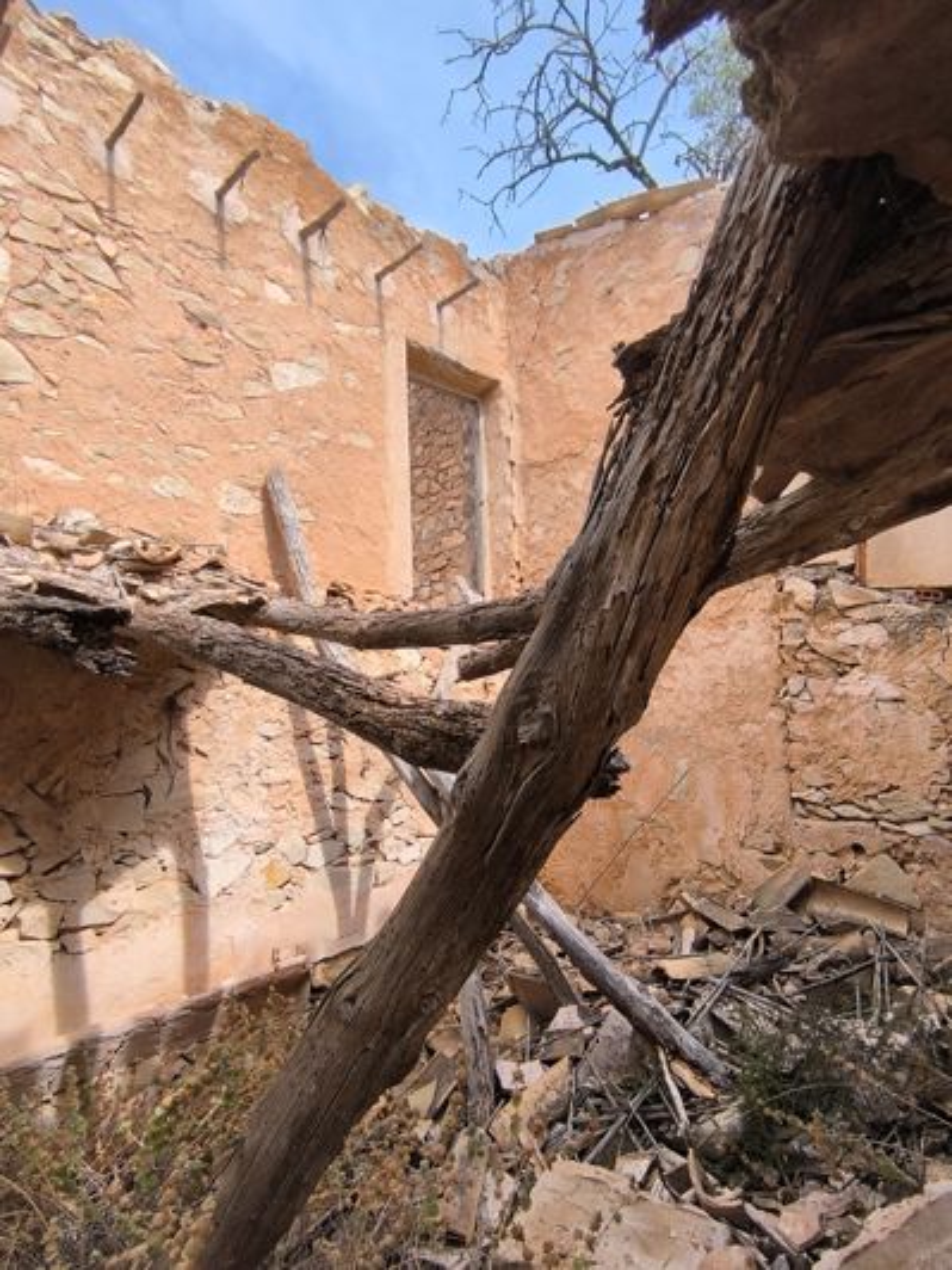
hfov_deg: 71.6
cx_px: 476
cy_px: 635
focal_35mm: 18
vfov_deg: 87.8
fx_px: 660
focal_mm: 1.65
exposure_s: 1/1315
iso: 50
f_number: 2.2
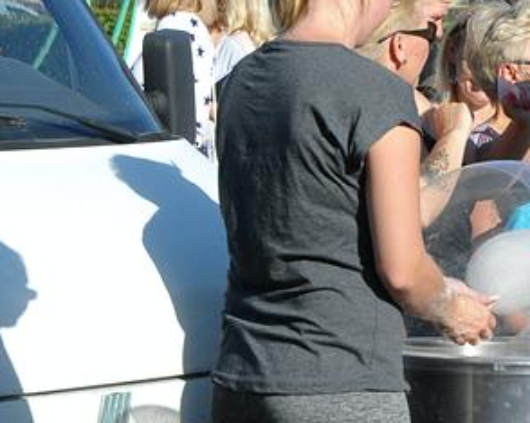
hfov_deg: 6.8
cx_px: 589
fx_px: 4469
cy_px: 248
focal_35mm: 285
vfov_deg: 5.4
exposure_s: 1/1250
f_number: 9
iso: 800
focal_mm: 70
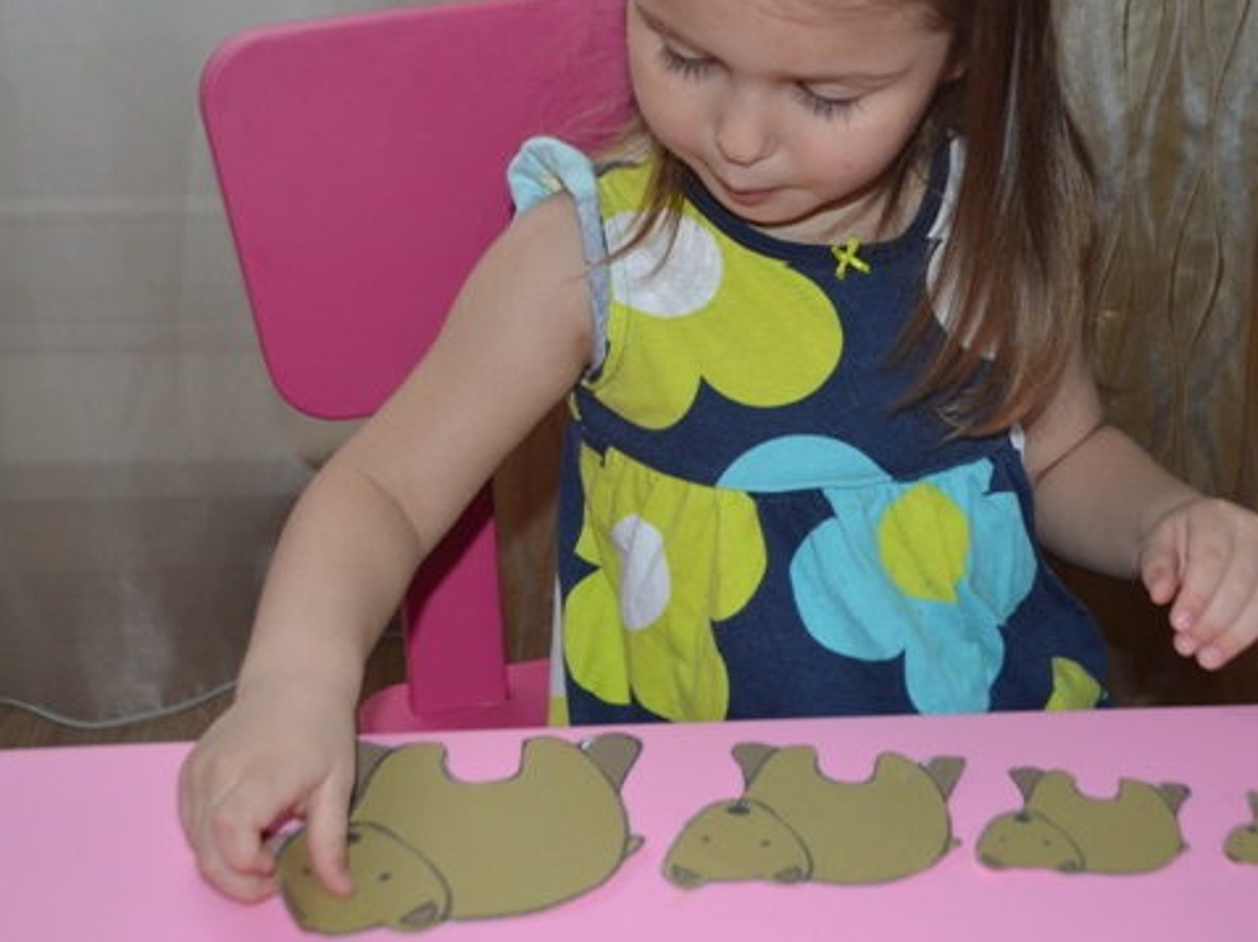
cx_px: 771
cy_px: 300
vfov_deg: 28.3
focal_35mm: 51
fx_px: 1852
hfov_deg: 37.3
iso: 1100
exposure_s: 1/60
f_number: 4
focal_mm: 22
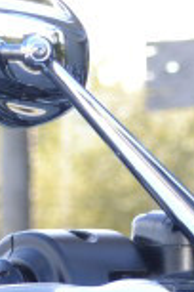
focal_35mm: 424
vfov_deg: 4.8
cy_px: 657
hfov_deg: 3.2
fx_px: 3427
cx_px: 418
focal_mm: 36
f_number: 5
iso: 200
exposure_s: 1/125
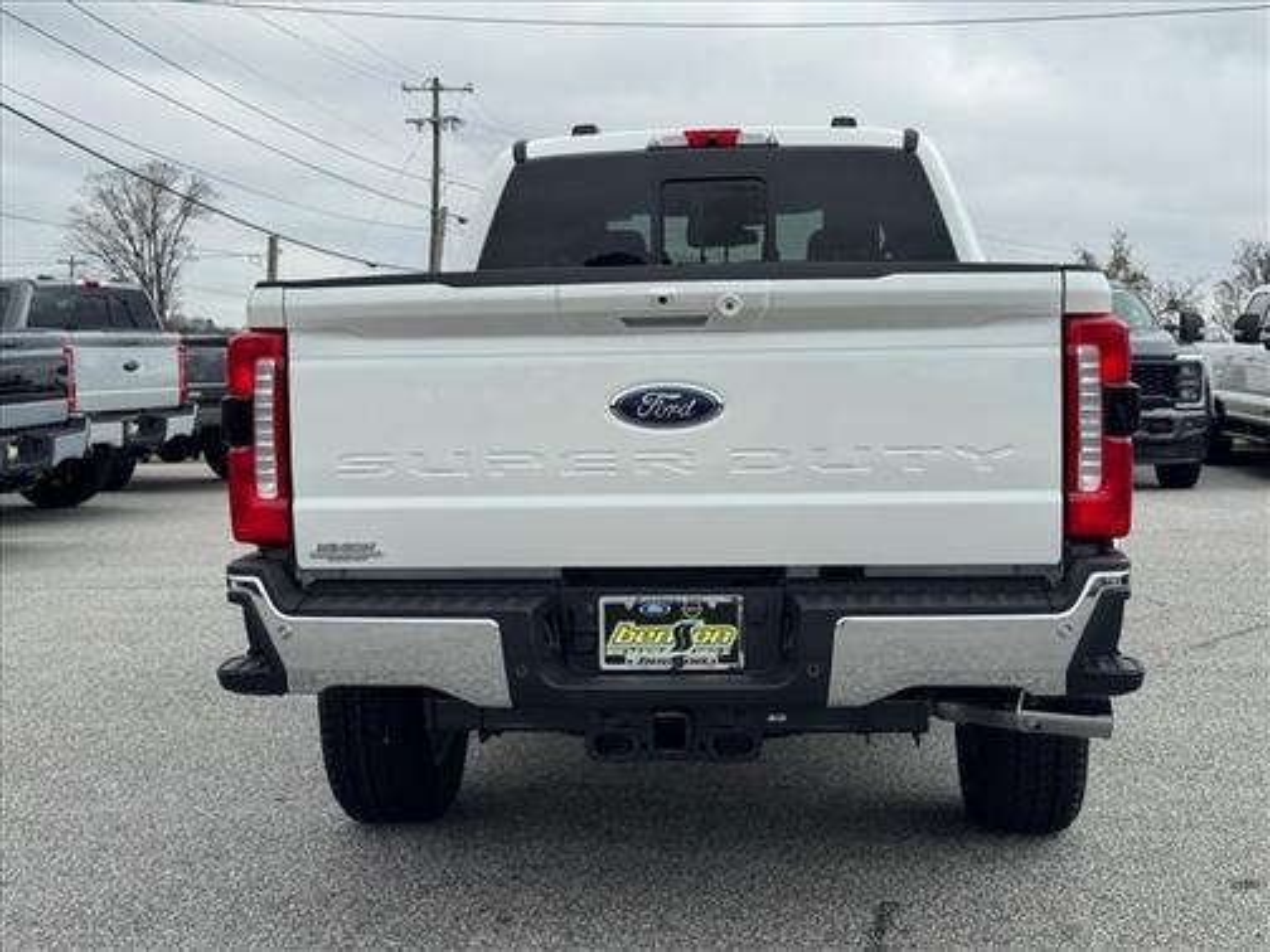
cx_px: 635
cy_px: 476
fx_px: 1761
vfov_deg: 30.3
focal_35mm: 48
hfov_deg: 39.7
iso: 64
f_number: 1.78
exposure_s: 1/3425
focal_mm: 6.76
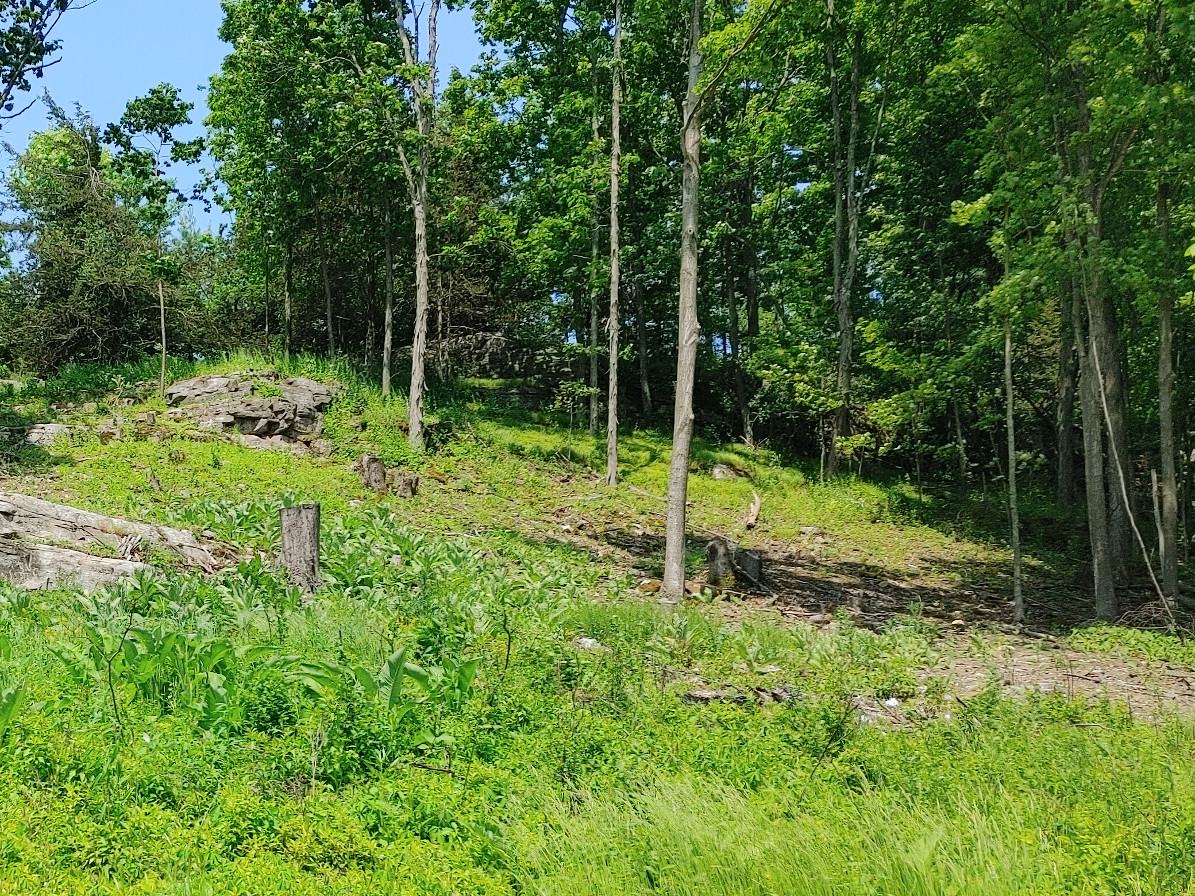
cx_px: 170
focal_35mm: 50
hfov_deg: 36.3
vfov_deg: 29.0
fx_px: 1726
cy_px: 580
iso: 50
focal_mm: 4.81
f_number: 1.8
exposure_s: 1/1299
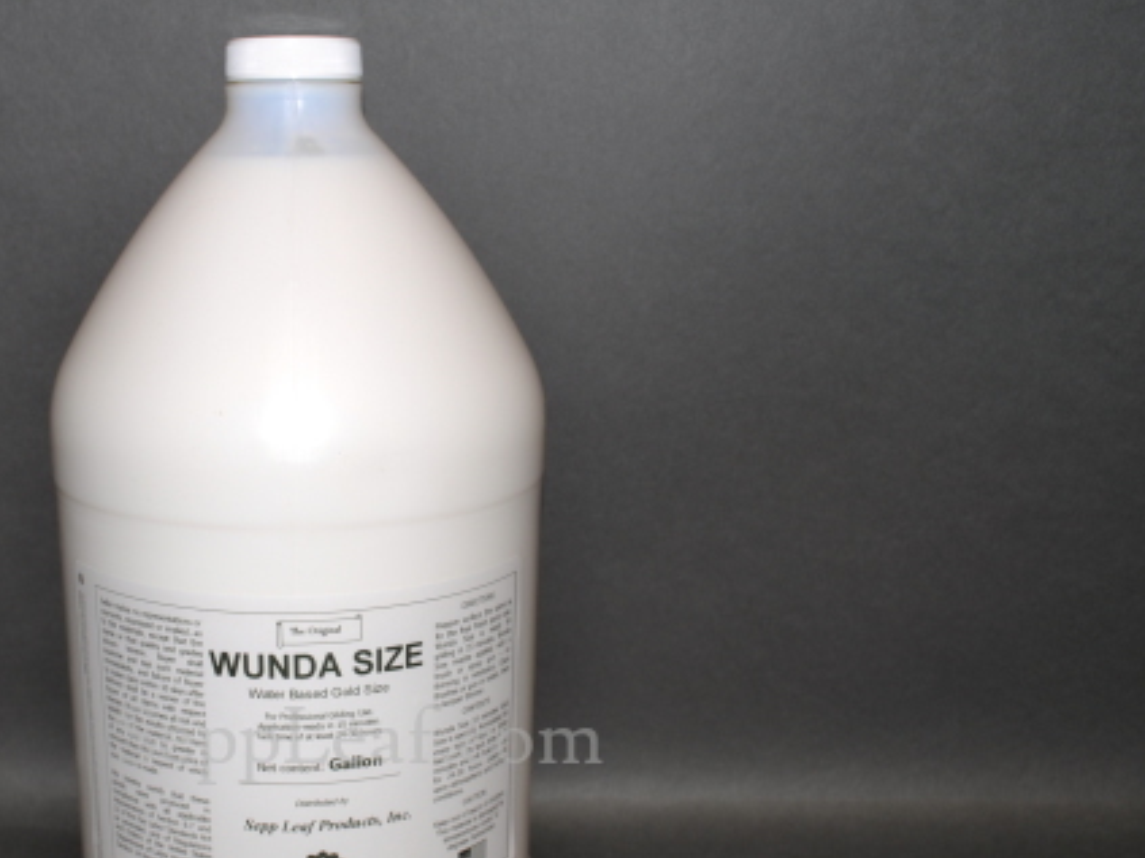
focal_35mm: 41
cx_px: 360
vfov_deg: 34.9
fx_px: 1356
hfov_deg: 44.9
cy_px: 536
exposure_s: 1/125
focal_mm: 20
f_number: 9
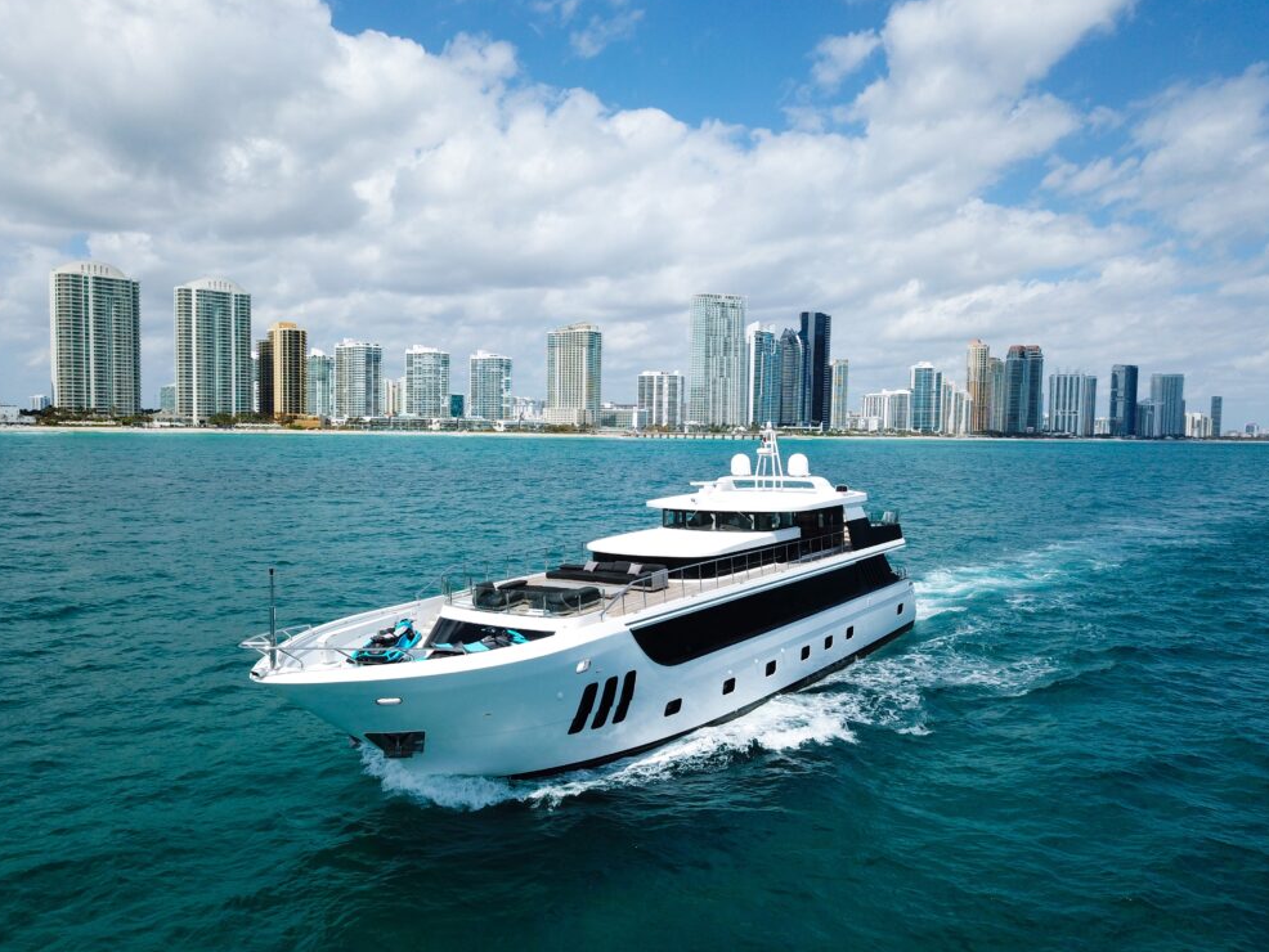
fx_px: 990
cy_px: 479
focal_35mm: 27
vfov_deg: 51.4
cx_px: 647
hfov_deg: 65.3
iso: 100
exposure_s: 1/2300
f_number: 2.2
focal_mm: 4.73
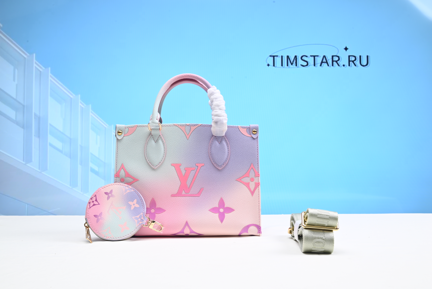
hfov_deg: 53.1
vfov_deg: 36.9
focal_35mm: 36
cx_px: 216
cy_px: 144
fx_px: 432
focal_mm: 36
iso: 100
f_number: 16
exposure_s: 1/2
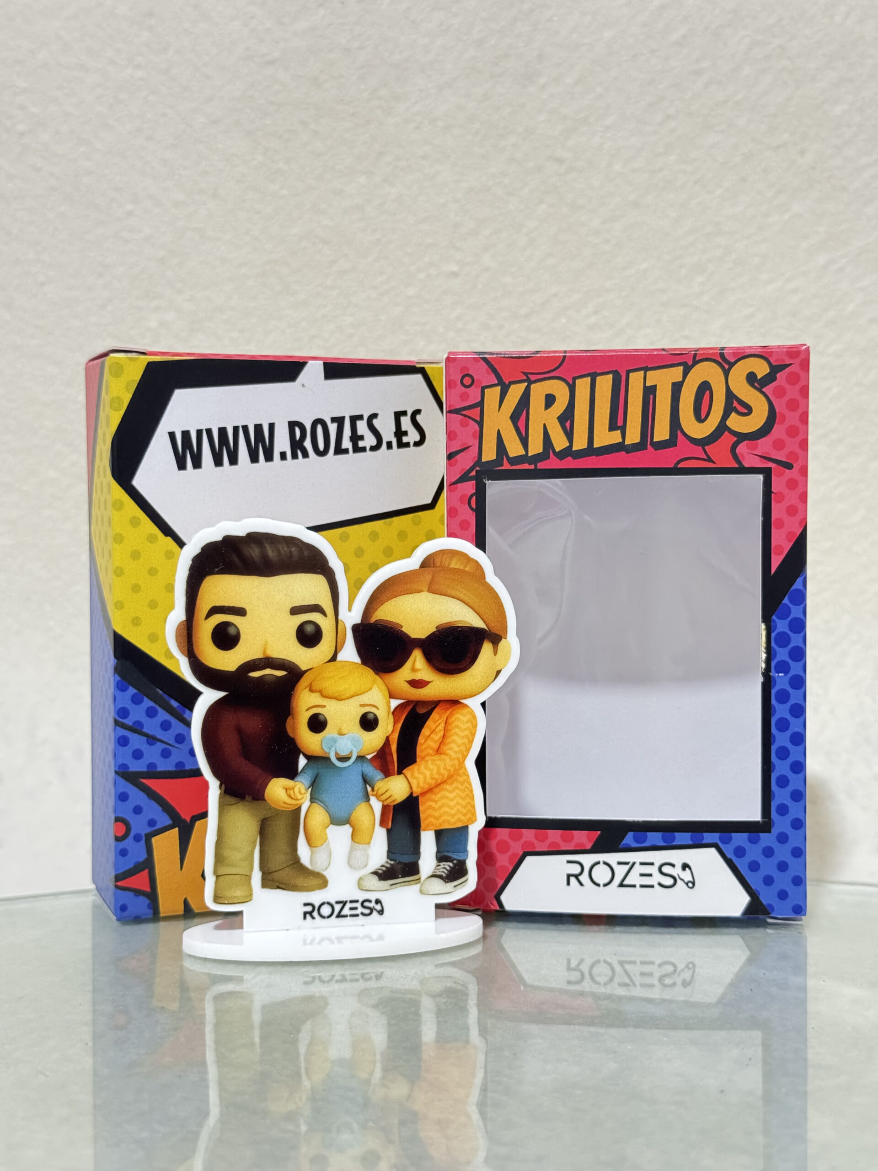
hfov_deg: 30.3
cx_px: 439
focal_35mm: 48
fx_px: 1623
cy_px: 586
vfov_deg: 39.7
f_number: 1.78
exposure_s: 1/22
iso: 800
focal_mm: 6.76
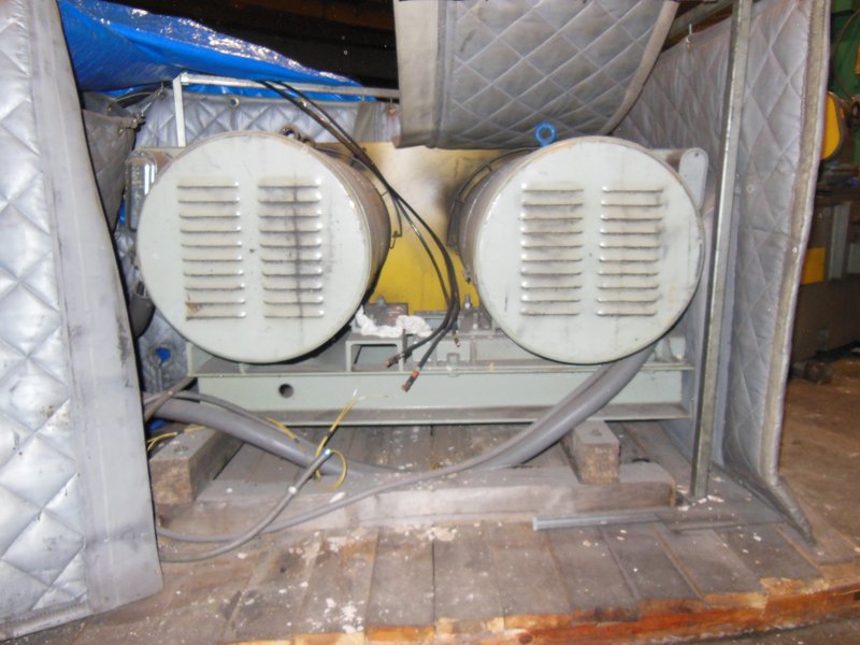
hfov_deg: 69.4
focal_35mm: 25
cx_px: 430
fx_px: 621
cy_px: 322
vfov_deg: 54.9
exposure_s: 1/25
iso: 400
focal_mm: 4.5
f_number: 3.5
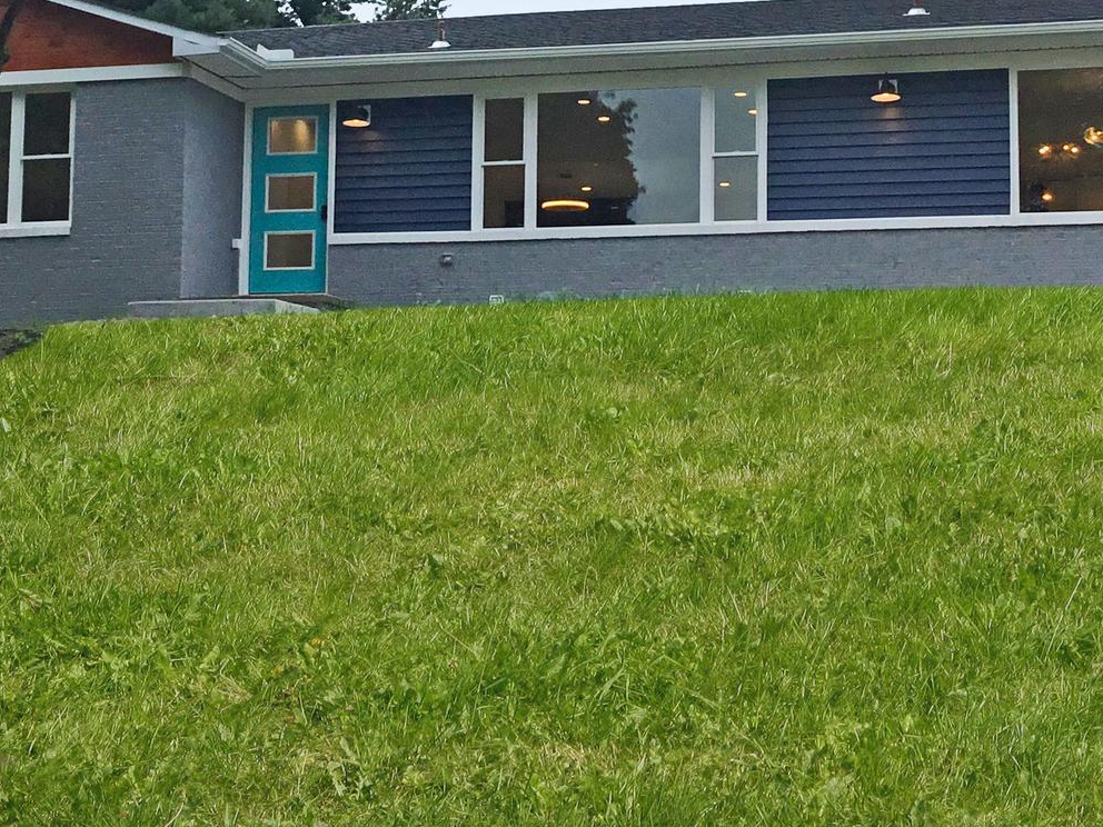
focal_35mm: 64
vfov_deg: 22.3
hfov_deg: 30.2
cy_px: 63
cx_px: 478
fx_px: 2039
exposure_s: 1/466
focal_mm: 3.3
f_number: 2.4
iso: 25
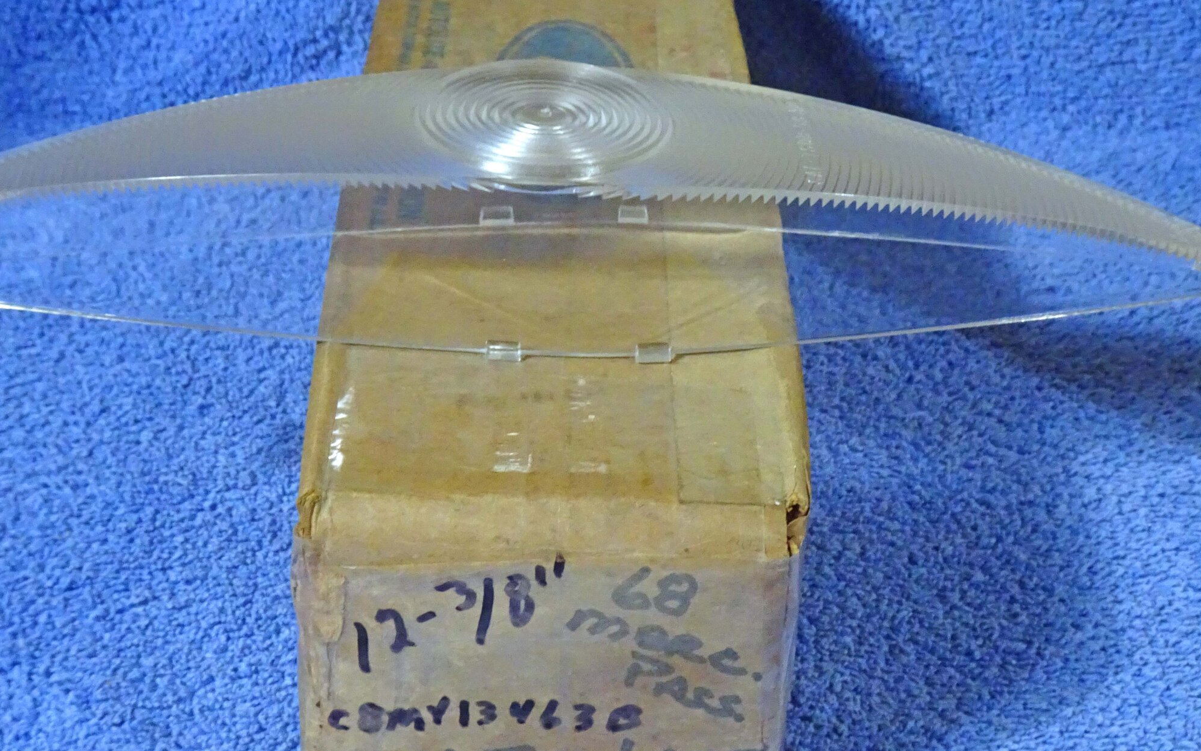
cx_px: 550
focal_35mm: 71
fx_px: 2324
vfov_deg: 18.3
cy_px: 319
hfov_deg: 29.0
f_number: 4.5
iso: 800
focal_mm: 8.84
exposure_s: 1/13
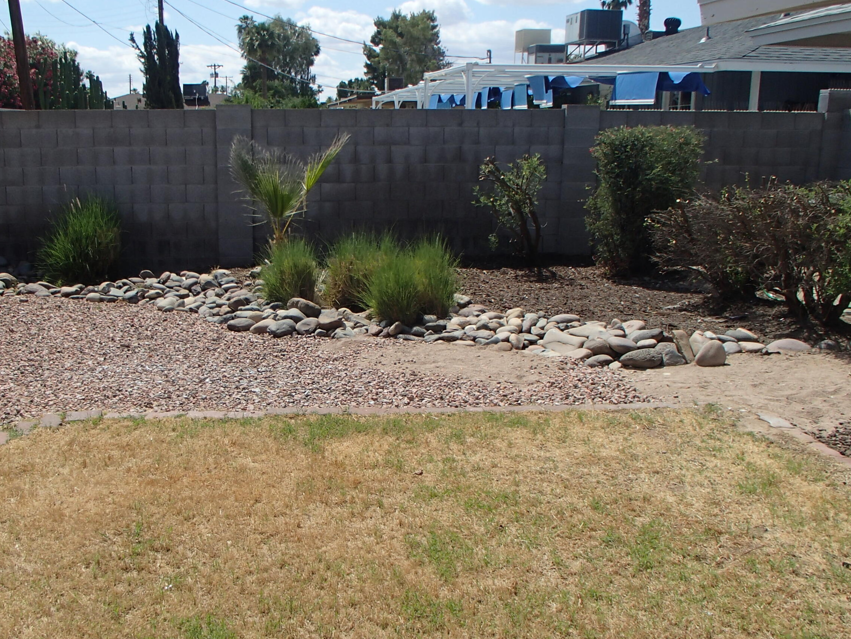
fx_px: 910
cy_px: 328
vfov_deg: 38.7
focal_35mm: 37
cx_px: 325
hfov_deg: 49.7
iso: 100
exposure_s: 1/125
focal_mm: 5
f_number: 11
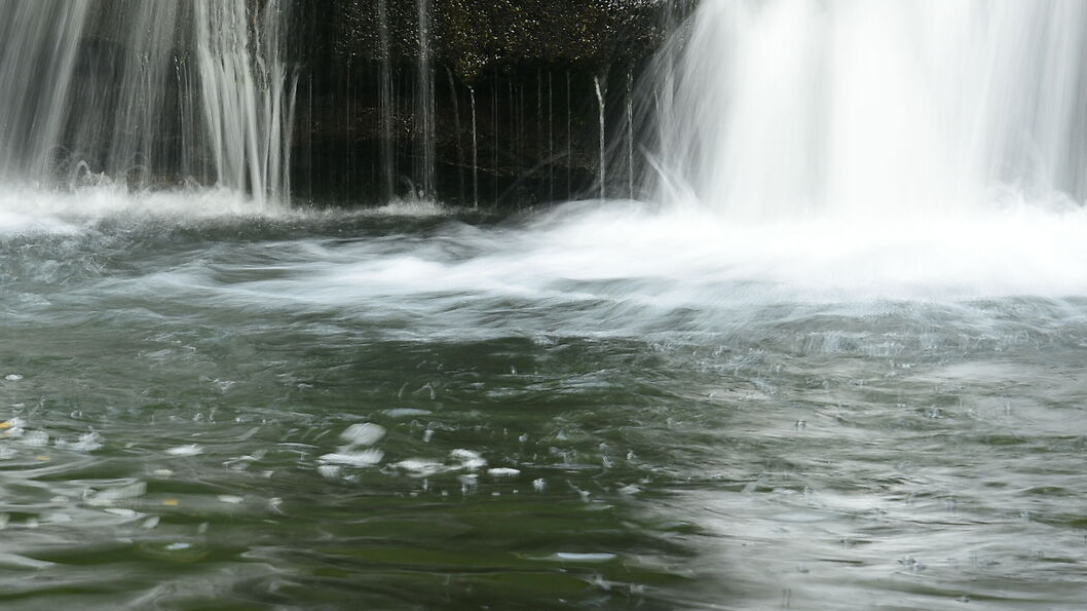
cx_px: 494
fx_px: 5822
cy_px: -7
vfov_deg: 6.0
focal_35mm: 202
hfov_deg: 10.7
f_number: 8
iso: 100
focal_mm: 85
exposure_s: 1/4
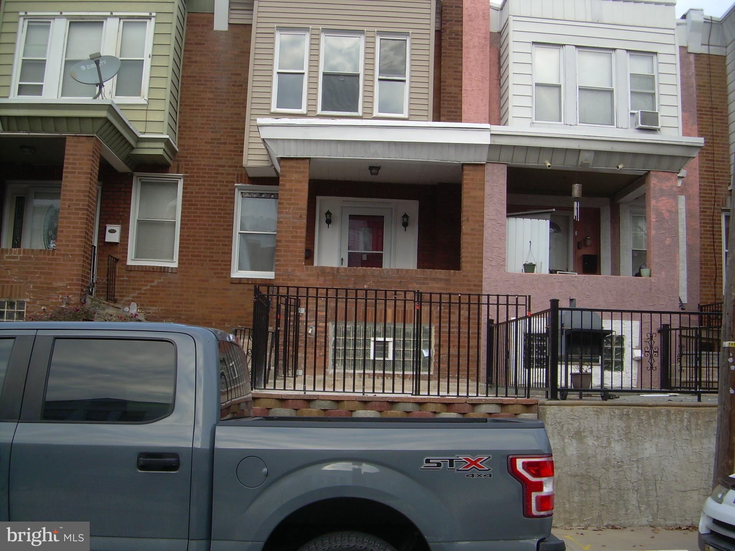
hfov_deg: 49.0
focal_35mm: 38
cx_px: 368
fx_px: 807
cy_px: 276
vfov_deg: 37.7
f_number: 2.8
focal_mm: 6.3
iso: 50
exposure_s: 1/162
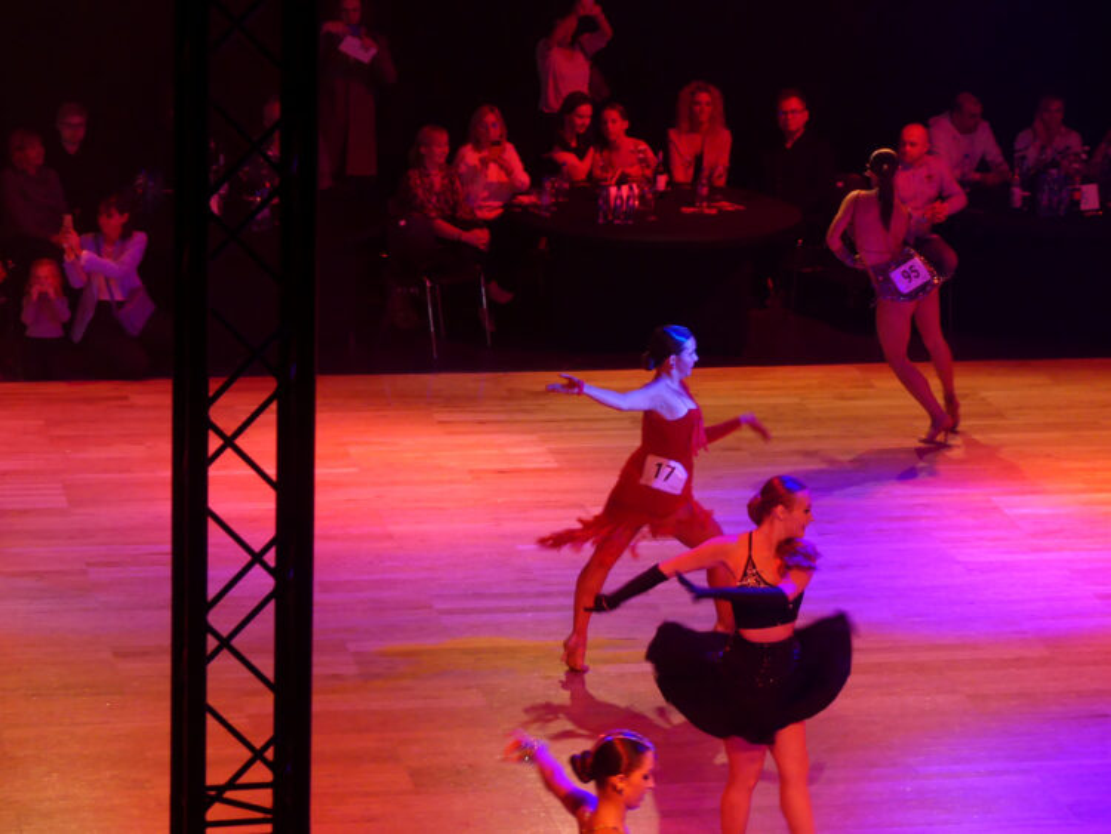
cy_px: 417
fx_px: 4206
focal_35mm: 131
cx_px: 556
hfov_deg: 15.0
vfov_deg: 11.3
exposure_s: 1/80
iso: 400
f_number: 2.8
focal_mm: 23.5
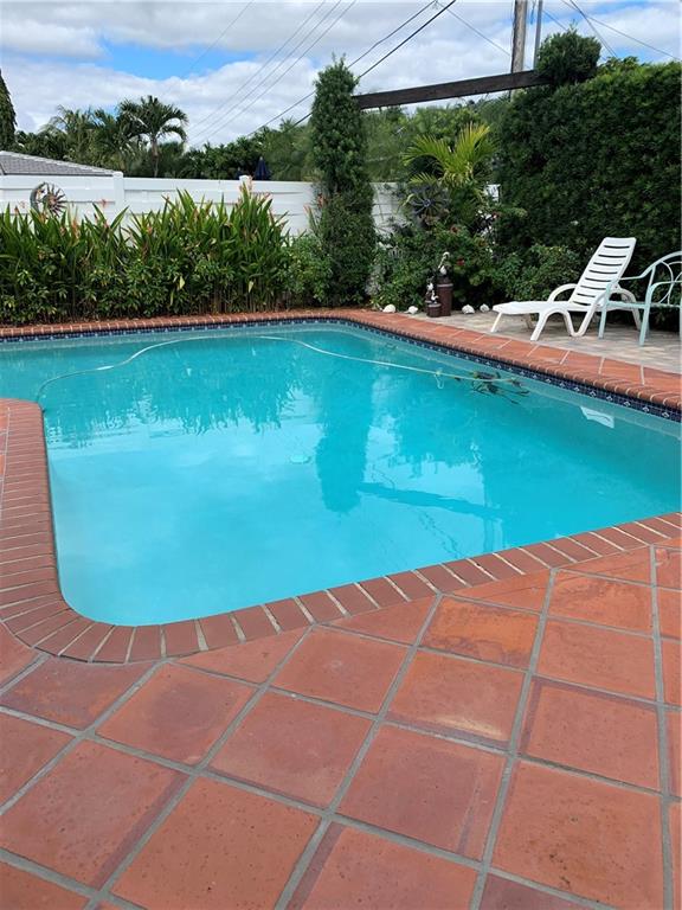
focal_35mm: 26
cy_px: 455
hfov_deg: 53.1
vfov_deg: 67.3
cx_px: 341
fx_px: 683
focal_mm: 4.25
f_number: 1.8
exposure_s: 1/1350
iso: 25
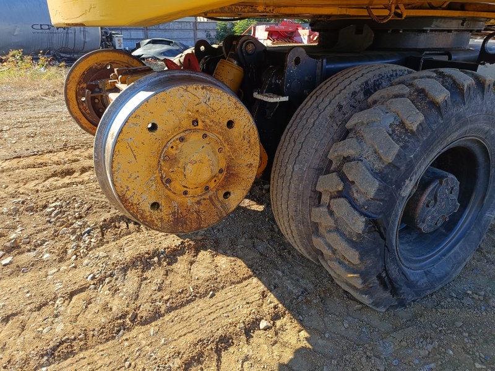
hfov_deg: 71.6
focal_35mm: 24
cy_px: 186
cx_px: 248
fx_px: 343
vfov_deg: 56.8
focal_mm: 5.59
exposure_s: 1/266
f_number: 1.88
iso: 52
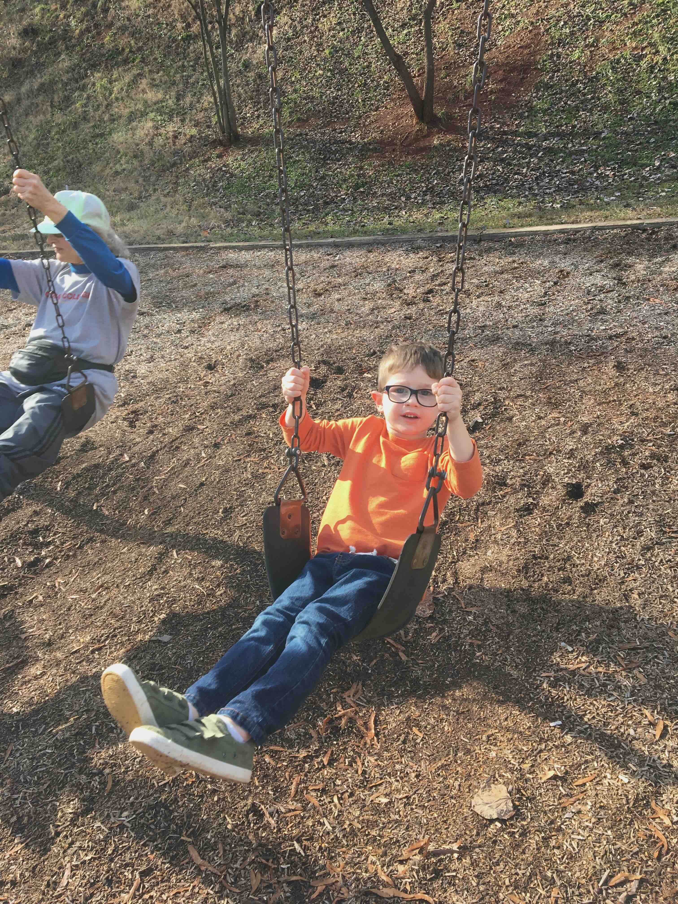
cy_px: 452
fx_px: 757
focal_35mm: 29
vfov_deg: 61.7
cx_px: 339
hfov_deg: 48.2
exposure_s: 1/373
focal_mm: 4.15
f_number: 2.2
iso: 25
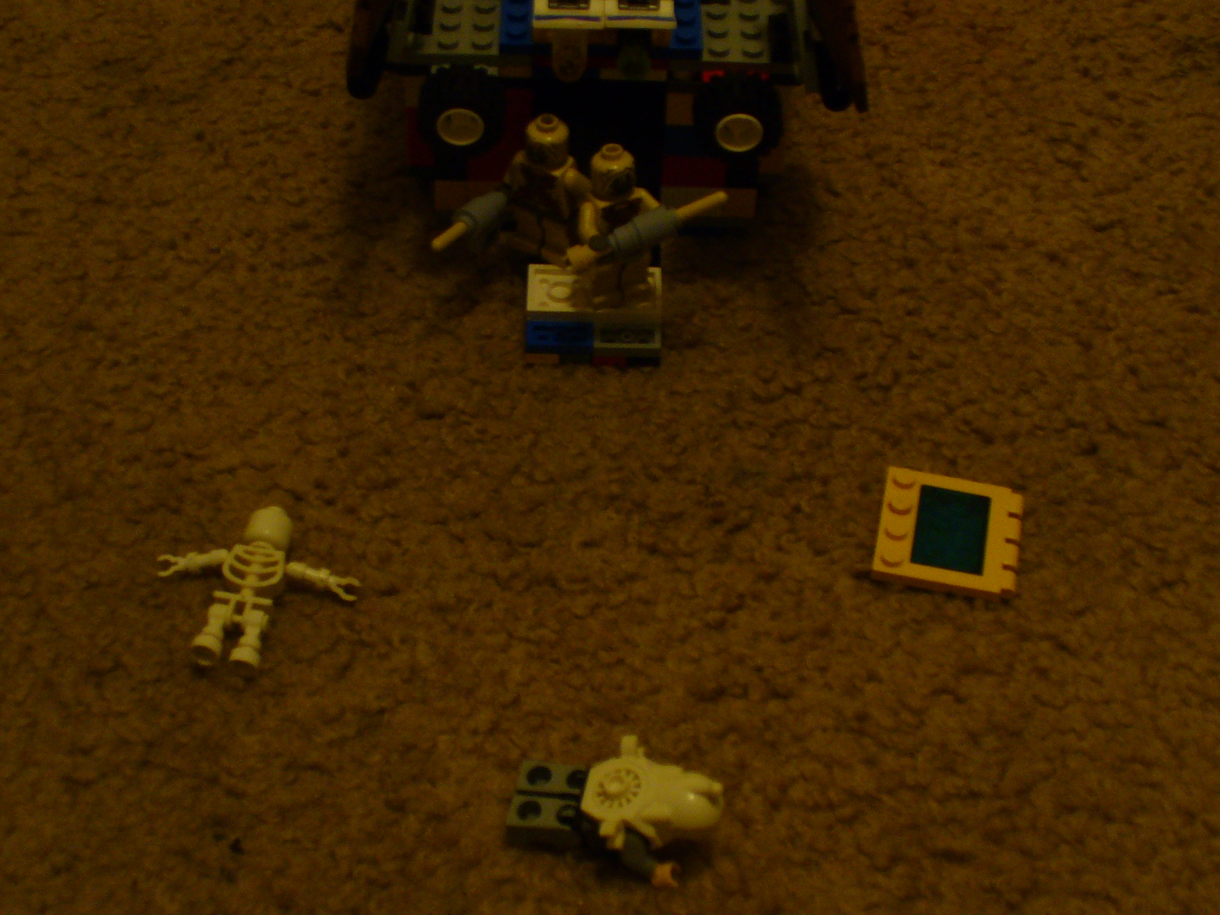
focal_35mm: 57
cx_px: 610
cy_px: 458
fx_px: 2009
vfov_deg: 25.7
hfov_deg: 33.8
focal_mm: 7
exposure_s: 1/8
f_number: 2.9
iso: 100
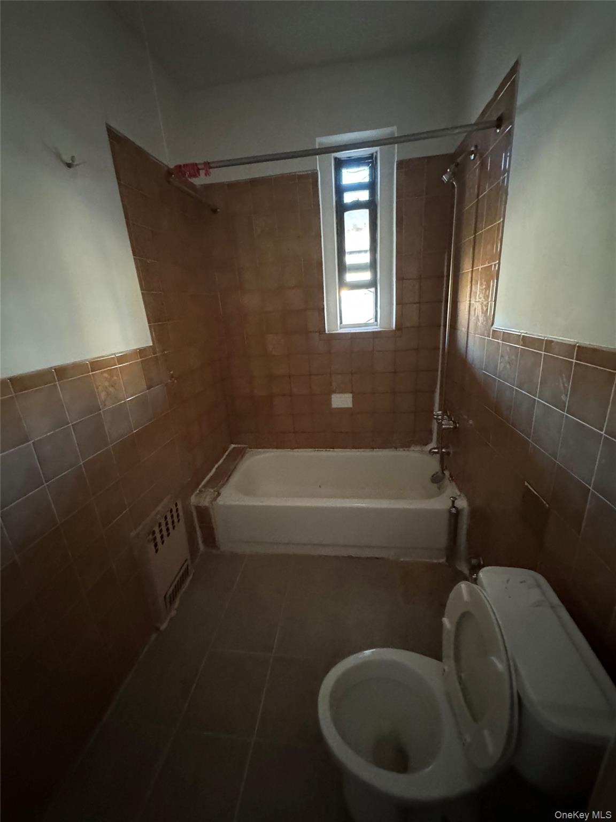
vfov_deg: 102.1
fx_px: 332
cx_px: 308
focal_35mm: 14
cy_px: 411
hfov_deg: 85.7
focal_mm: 2.22
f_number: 2.2
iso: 1600
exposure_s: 1/30
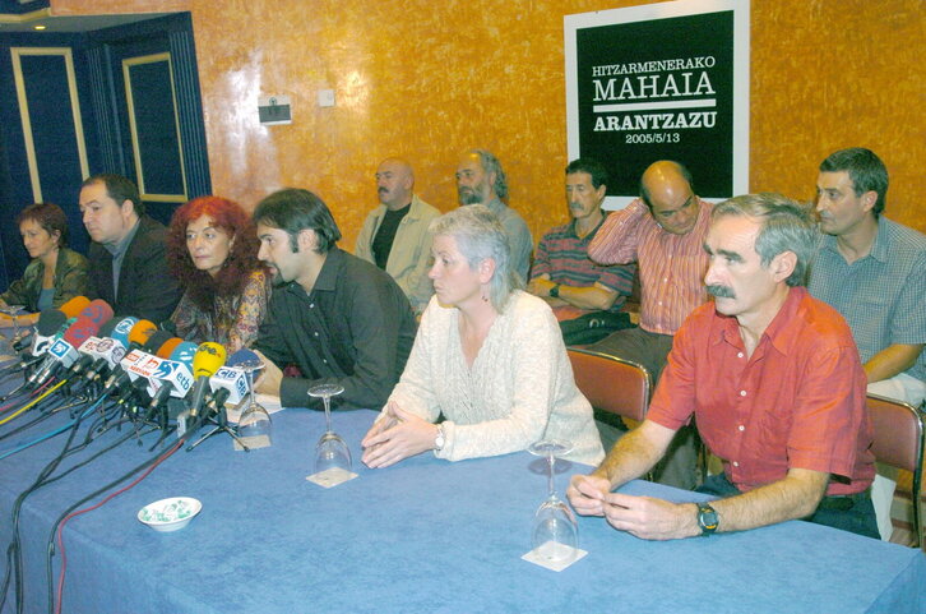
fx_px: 924
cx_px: 463
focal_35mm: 36
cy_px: 307
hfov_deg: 53.2
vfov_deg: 36.7
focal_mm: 24
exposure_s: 1/60
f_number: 5.6
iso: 400
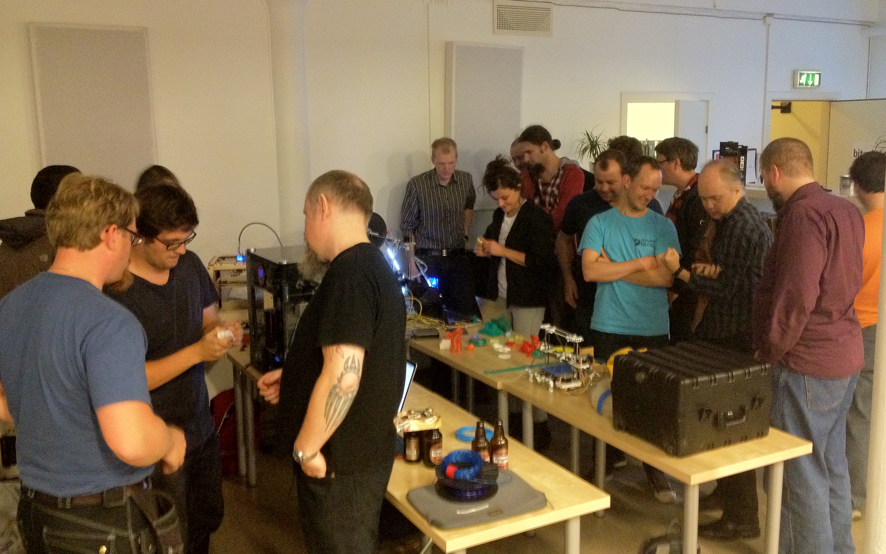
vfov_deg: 33.6
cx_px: 447
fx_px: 918
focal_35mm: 38
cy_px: 251
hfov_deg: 51.5
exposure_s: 1/15
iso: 500
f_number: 2.4
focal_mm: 4.28
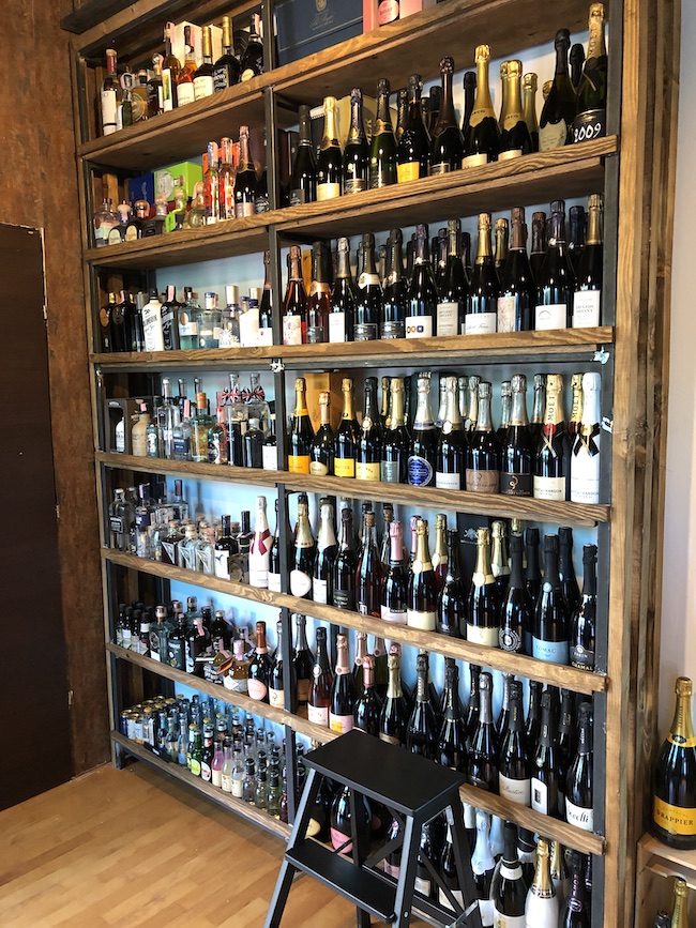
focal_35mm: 28
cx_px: 348
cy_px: 464
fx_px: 751
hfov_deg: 49.7
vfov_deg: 63.5
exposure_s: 1/11
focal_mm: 3.99
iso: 100
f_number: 1.8
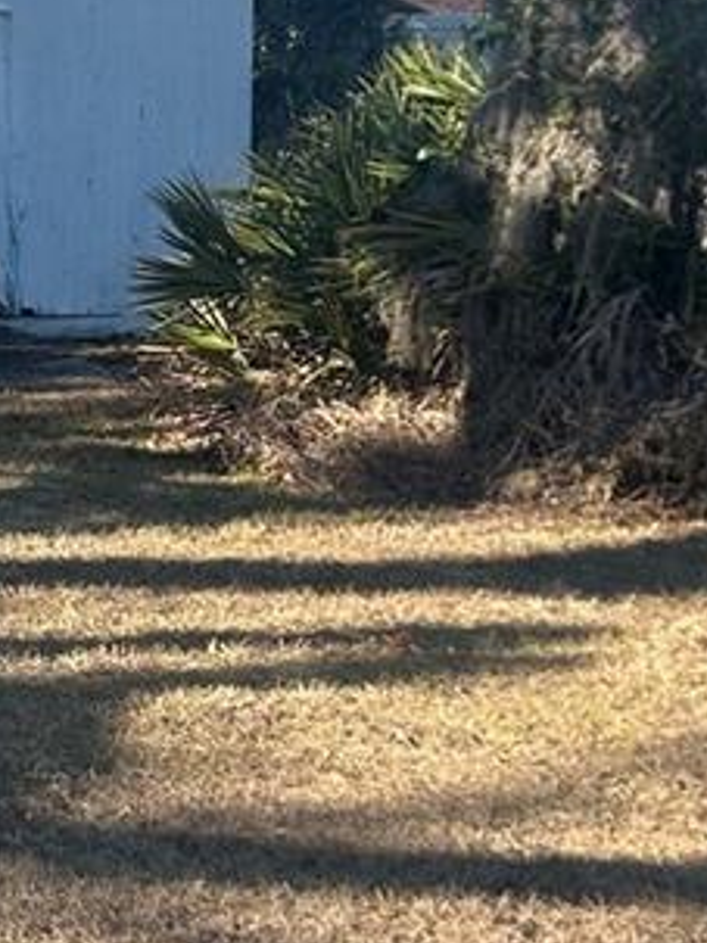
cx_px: -455
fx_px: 2807
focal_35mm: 103
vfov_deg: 18.9
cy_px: 199
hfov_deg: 13.3
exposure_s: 1/1575
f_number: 1.5
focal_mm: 5.7
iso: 50
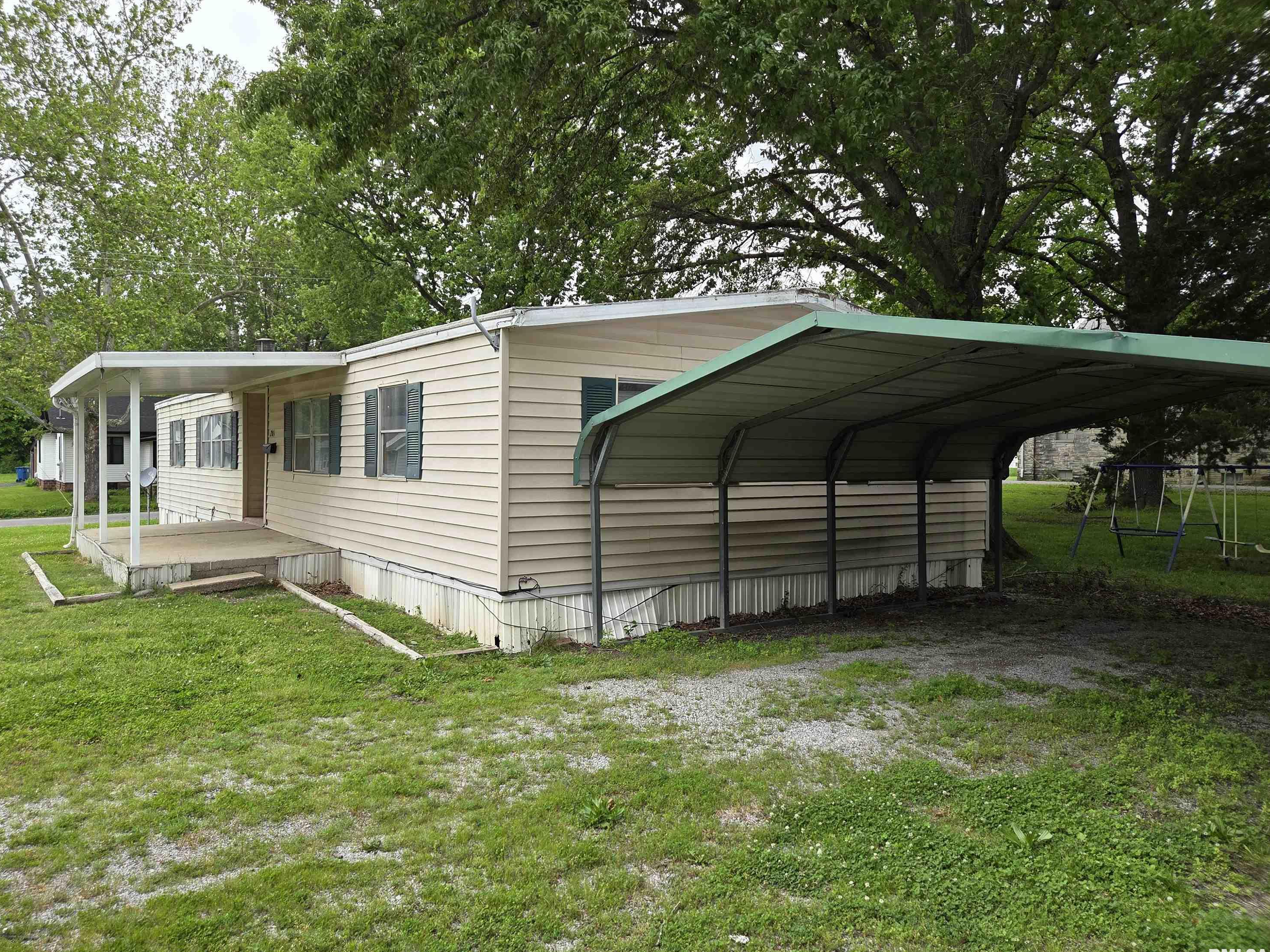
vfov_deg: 56.8
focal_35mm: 24
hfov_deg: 71.6
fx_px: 881
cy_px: 474
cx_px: 612
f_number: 1.8
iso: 80
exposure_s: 1/803
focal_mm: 5.4
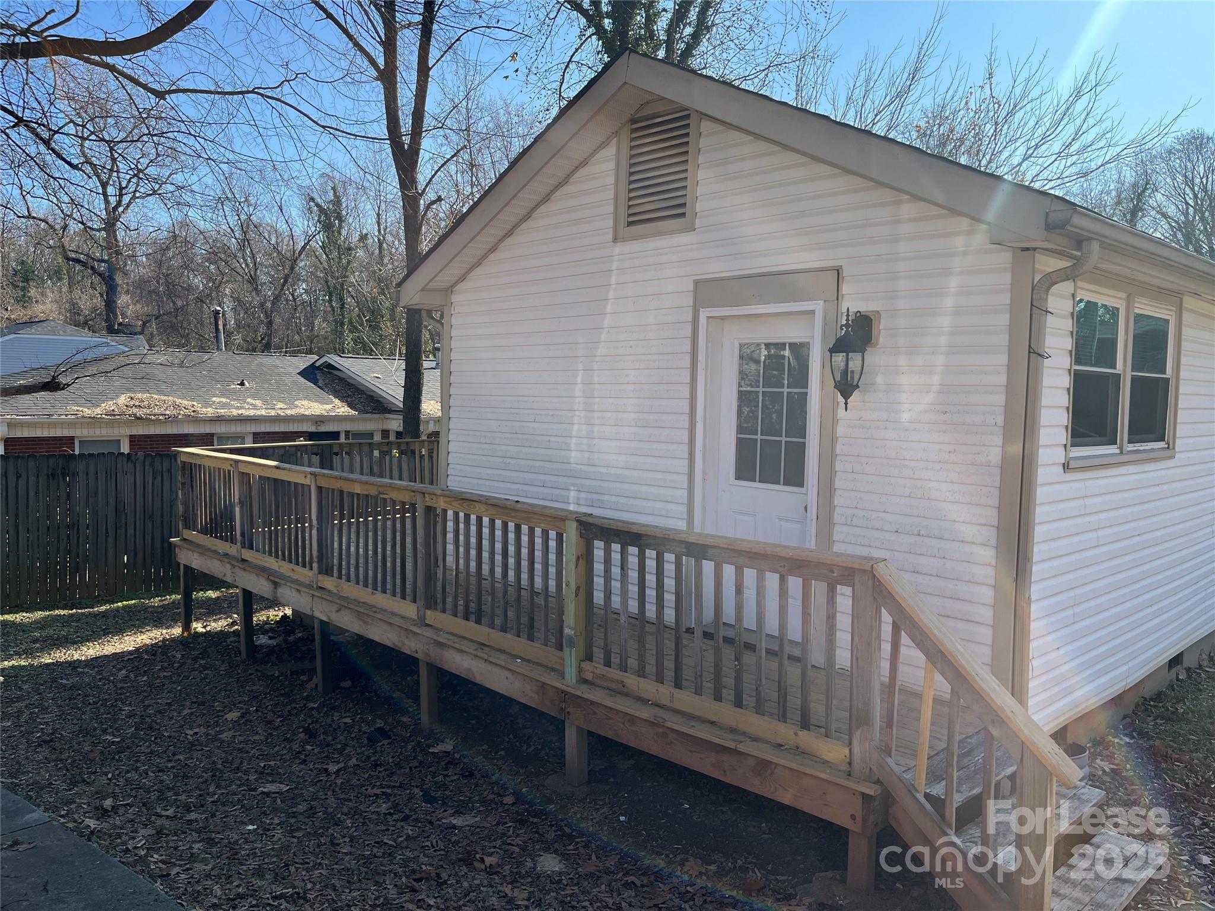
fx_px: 913
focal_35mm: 26
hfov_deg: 67.3
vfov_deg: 53.1
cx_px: 608
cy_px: 456
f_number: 1.6
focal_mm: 5.1
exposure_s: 1/1477
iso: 50
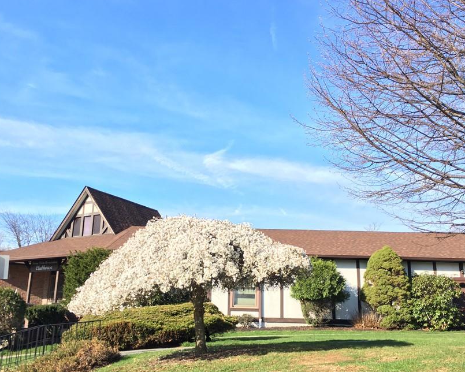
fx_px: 495
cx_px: 223
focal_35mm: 36
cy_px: 203
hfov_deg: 50.3
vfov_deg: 41.1
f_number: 2.2
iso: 25
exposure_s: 1/432
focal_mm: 4.15
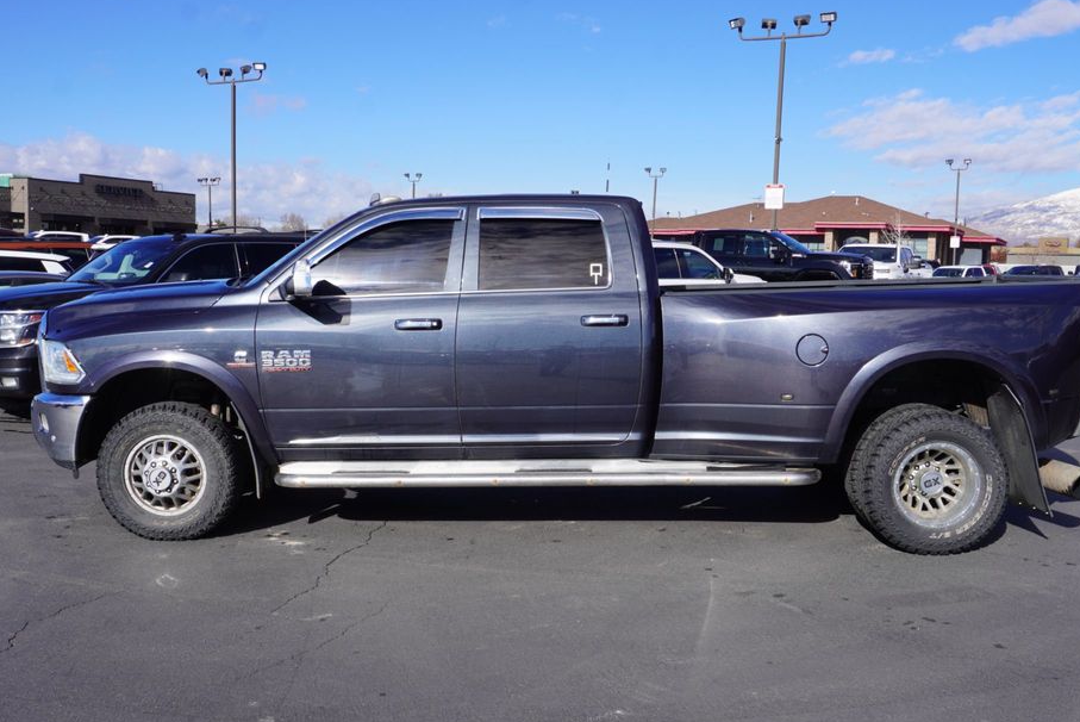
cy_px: 399
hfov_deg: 53.6
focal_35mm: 36
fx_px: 1068
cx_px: 562
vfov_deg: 37.3
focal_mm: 21
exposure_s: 1/160
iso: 100
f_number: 10
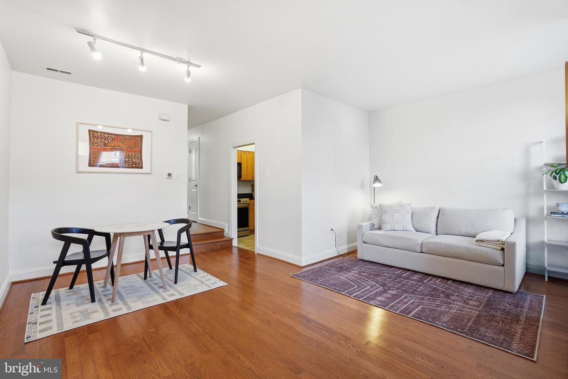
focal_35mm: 15
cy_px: 190
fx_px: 237
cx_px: 284
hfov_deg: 100.4
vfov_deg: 77.3
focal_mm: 10
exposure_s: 1/20
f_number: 7.1
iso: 100
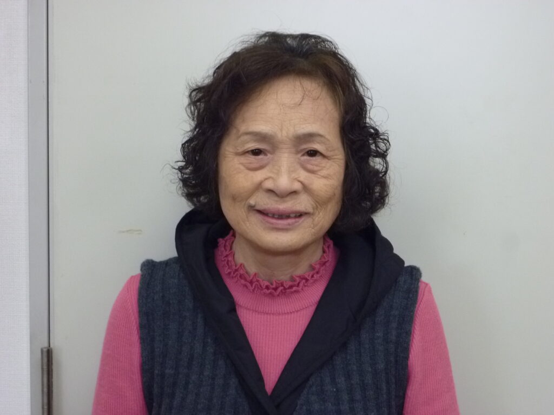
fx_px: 1200
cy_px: 208
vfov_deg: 19.6
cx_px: 277
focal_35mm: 75
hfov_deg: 26.0
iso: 400
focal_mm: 13.3
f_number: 5.3
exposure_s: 1/30
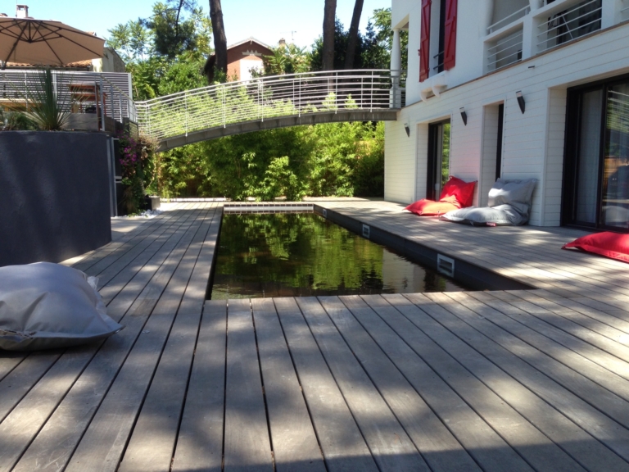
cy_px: 236
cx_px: 314
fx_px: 600
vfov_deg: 42.9
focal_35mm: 33
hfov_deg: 55.4
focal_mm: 4.13
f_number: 2.4
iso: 50
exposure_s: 1/511
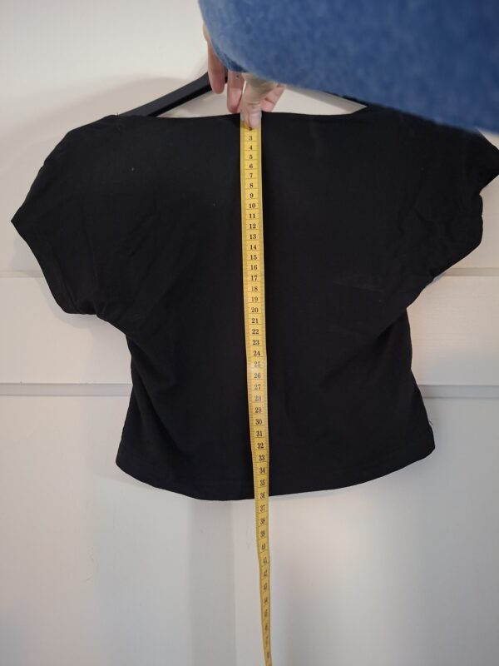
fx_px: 442
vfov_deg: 73.9
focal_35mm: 23
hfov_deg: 58.9
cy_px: 333
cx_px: 250
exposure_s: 1/24
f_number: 1.8
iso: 400
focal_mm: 5.54
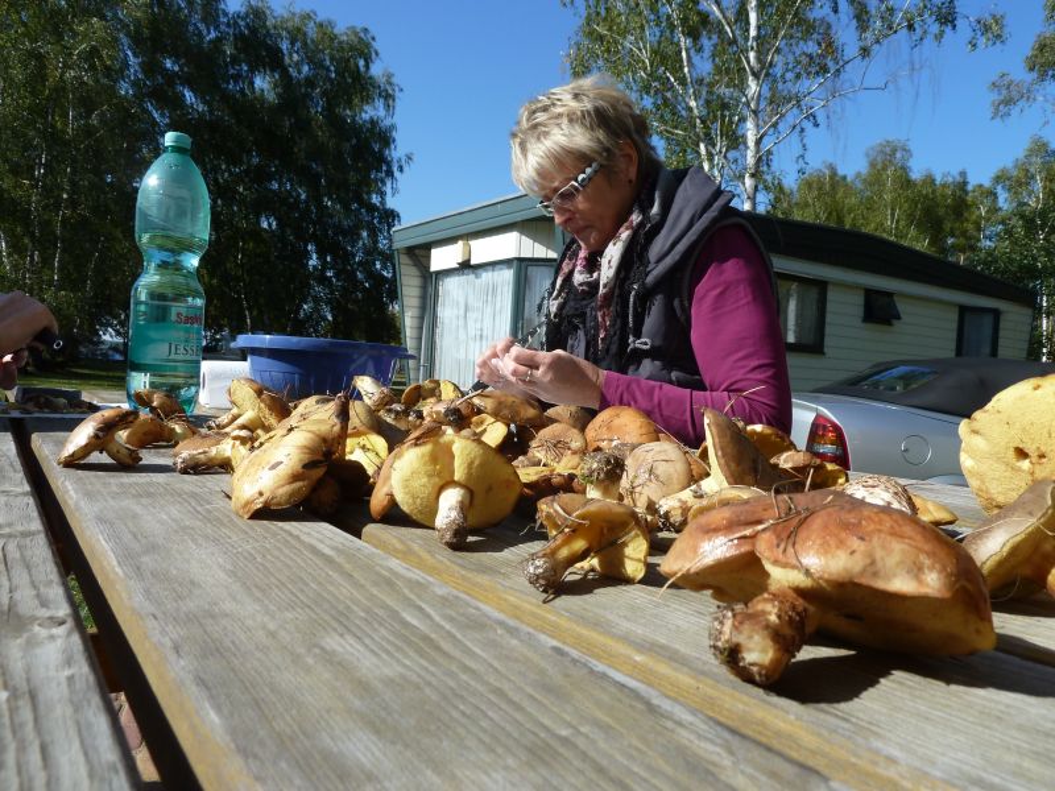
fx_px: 762
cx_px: 528
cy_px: 396
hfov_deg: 69.4
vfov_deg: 54.9
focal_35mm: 25
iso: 80
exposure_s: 1/400
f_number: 4.5
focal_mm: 4.1
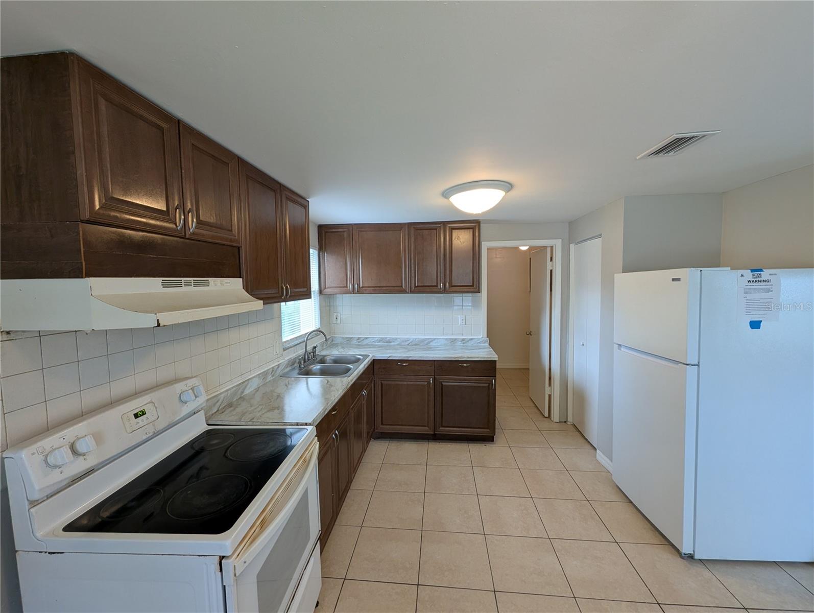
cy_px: 306
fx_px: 306
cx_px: 407
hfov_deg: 106.1
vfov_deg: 90.1
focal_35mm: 13
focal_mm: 1.95
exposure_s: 1/60
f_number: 2.2
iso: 77
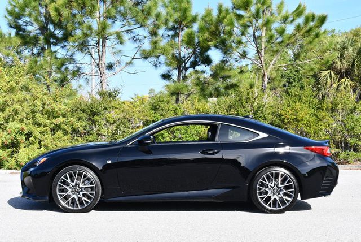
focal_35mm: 64
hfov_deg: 31.4
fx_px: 642
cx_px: 180
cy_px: 121
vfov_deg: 21.3
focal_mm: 32
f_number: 7.1
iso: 200
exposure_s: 1/250
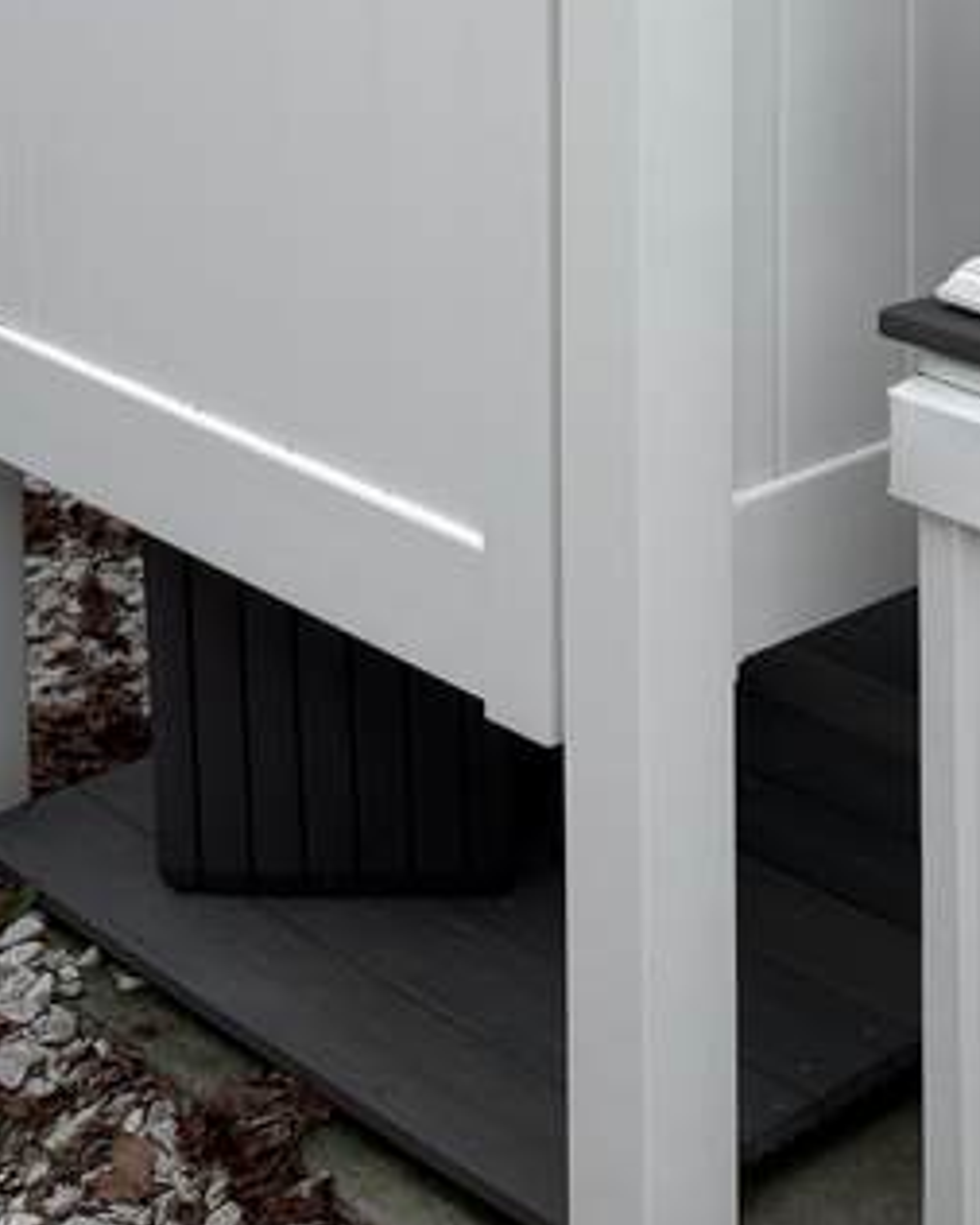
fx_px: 2790
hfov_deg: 19.1
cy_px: -291
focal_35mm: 77
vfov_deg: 22.5
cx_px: 1073
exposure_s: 1/1953
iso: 50
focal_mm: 5.96
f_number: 1.6
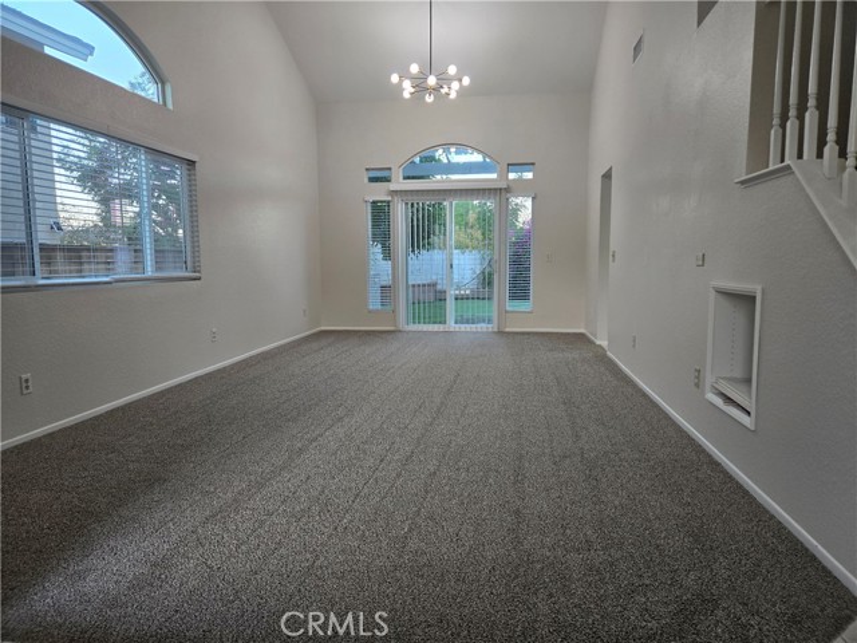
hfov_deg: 73.9
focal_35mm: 23
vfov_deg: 58.9
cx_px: 428
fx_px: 569
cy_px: 322
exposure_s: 1/120
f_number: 1.8
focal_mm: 5.4
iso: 125
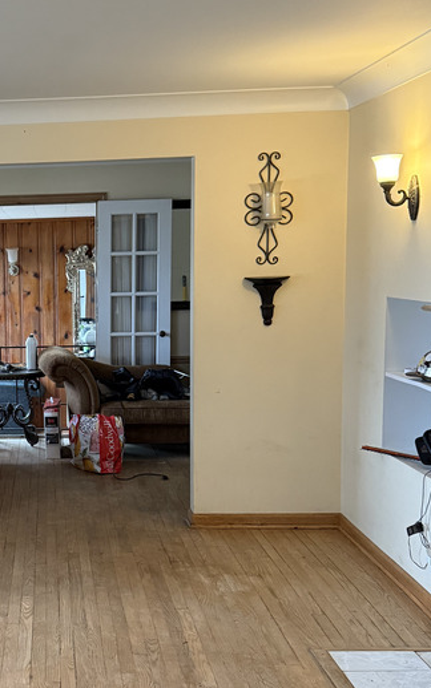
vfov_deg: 38.1
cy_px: 377
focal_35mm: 53
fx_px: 996
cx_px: -25
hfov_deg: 23.2
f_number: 1.78
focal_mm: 6.76
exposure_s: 1/60
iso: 500
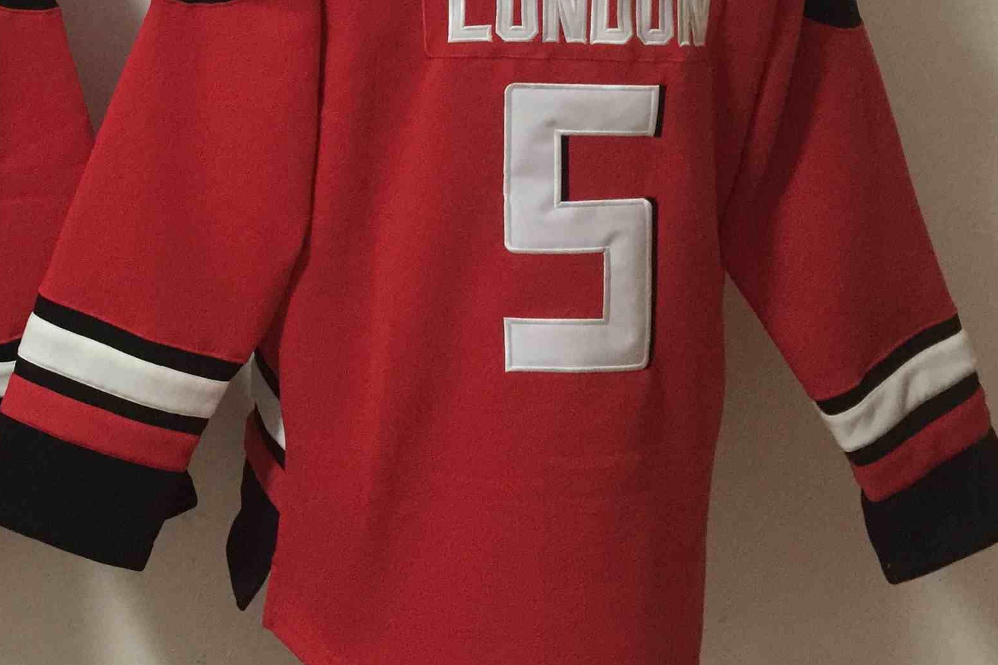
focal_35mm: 63
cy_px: -4
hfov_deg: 30.7
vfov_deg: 20.8
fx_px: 1746
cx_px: 135
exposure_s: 1/8
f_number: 2.2
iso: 160
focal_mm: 4.15
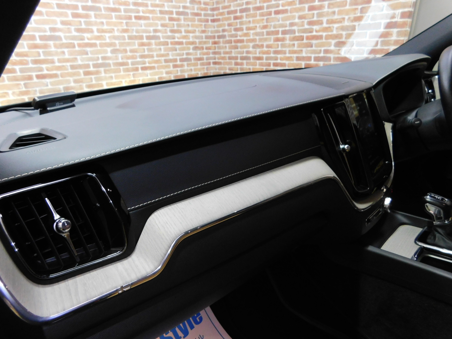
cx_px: 226
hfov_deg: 73.9
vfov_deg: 58.9
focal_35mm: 23
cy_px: 170
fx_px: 300
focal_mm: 4
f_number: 3
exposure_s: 1/20
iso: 400
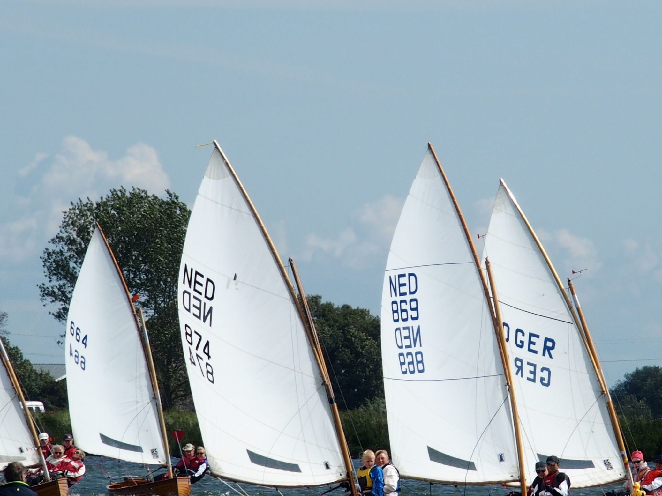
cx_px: 446
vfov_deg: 2.6
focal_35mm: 574
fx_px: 10976
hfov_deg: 3.5
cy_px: 233
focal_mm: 64.3
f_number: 5.6
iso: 100
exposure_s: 1/640
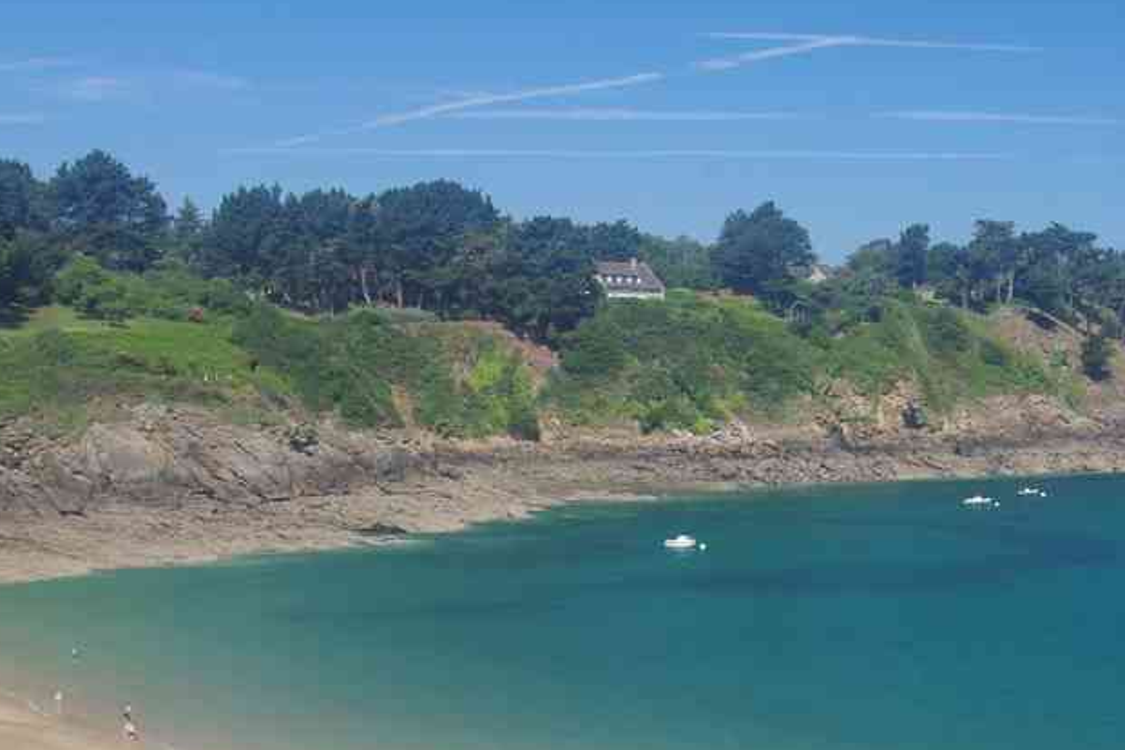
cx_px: 876
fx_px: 2337
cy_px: 592
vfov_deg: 18.1
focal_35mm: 75
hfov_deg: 26.6
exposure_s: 1/60
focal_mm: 31
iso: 200
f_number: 11
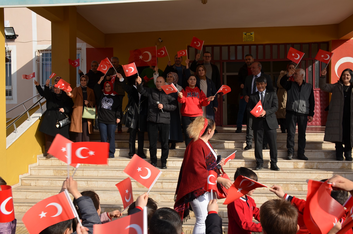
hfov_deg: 55.2
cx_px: 176
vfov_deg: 38.2
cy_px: 117
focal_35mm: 34
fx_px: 338
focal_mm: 23
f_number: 9
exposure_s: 1/250
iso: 100
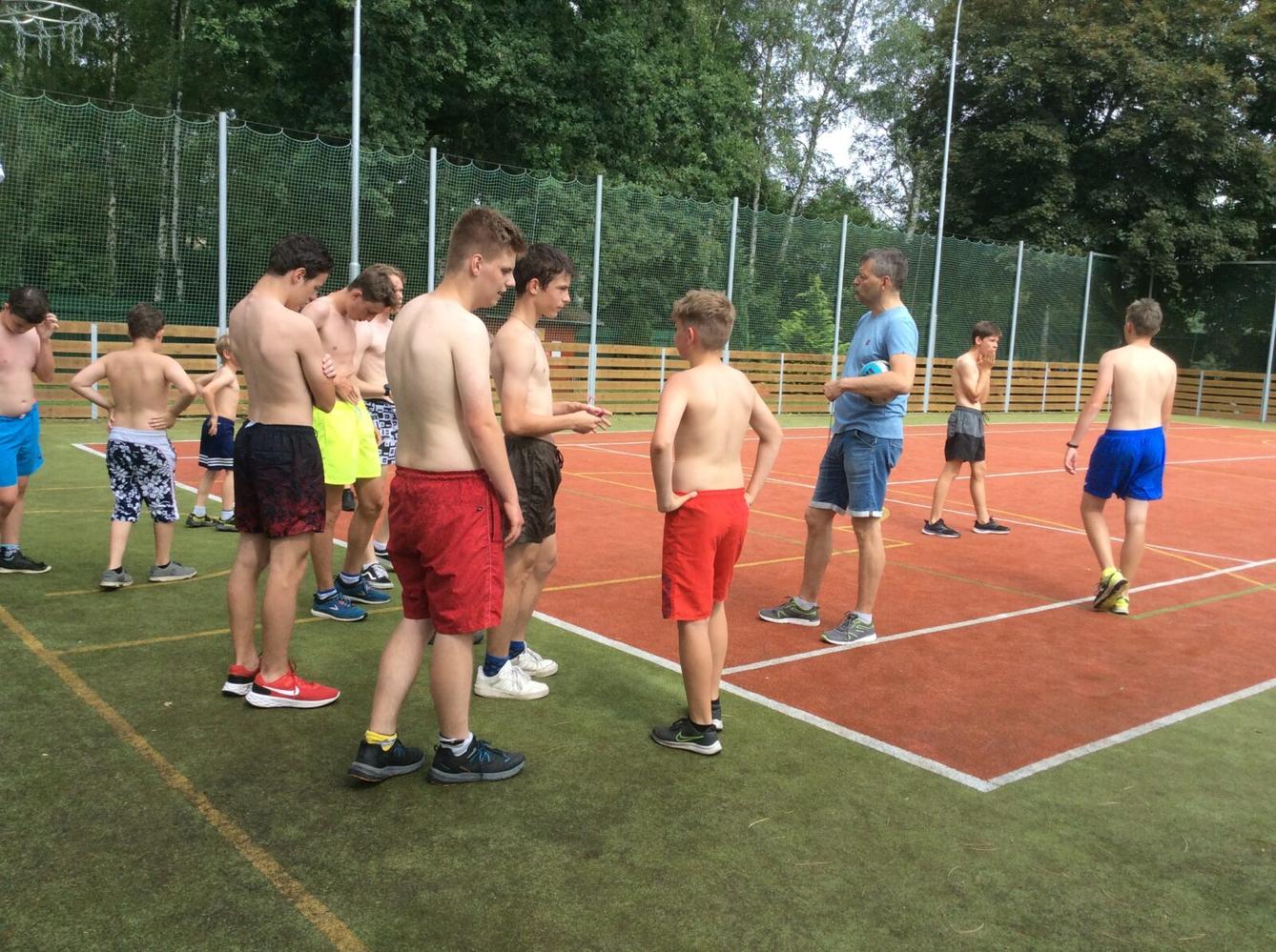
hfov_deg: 56.9
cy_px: 476
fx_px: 1178
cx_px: 638
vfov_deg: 44.0
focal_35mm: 32
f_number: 2.4
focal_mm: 3.3
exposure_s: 1/615
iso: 32
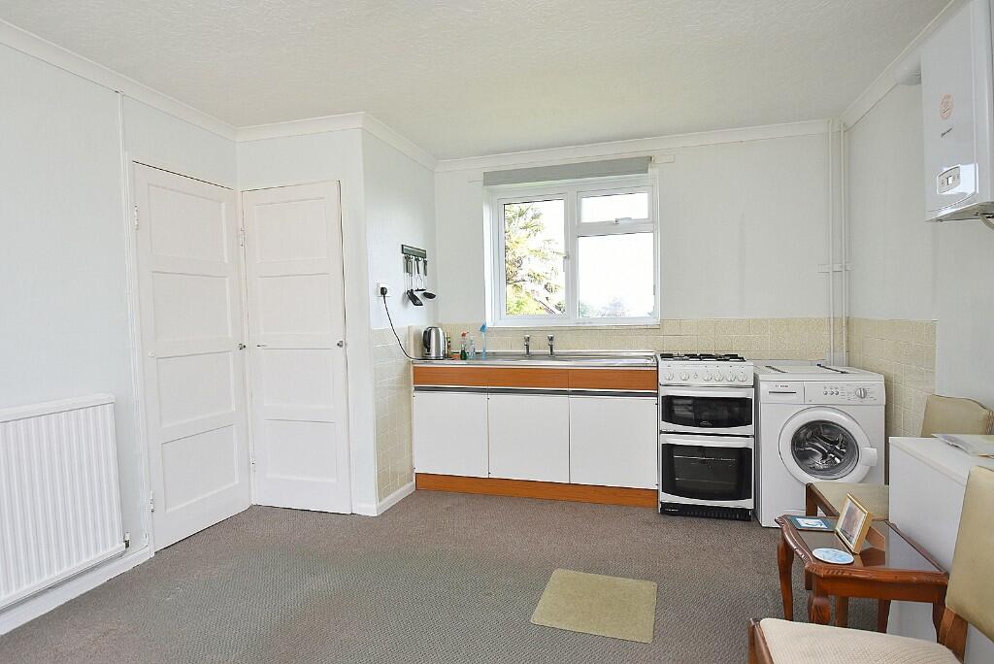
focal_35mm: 18
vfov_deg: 67.5
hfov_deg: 90.0
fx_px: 497
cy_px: 332
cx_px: 497
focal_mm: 12
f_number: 5
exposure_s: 1/200
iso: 450
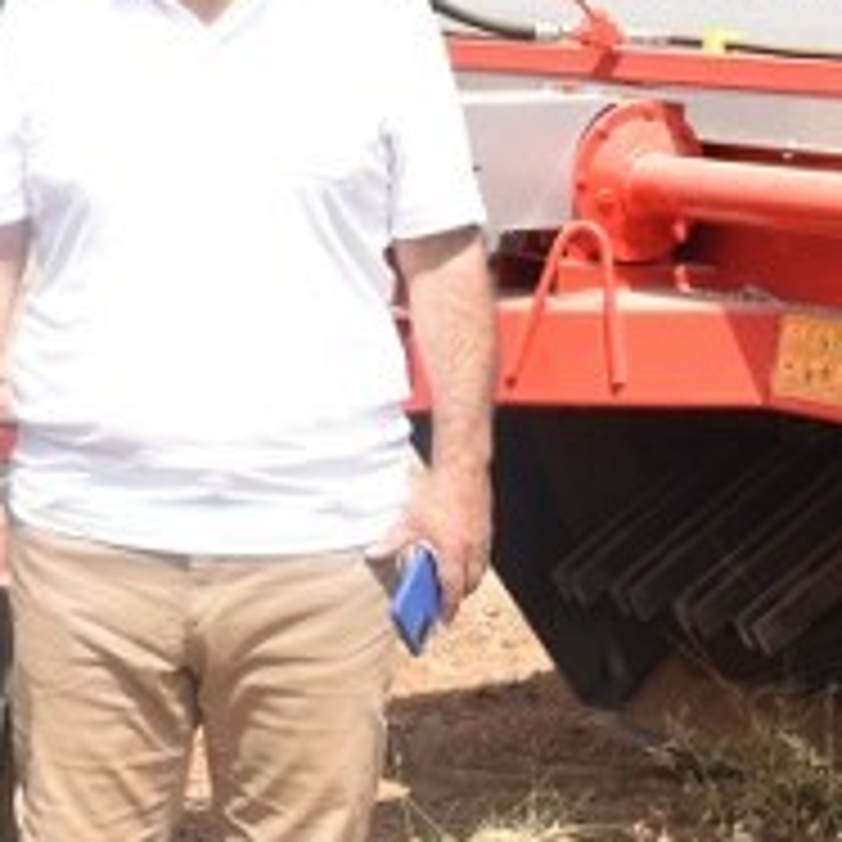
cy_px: 491
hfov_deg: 12.2
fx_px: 3853
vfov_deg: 12.5
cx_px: -162
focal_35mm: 140
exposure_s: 1/640
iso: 640
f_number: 13
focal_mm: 24
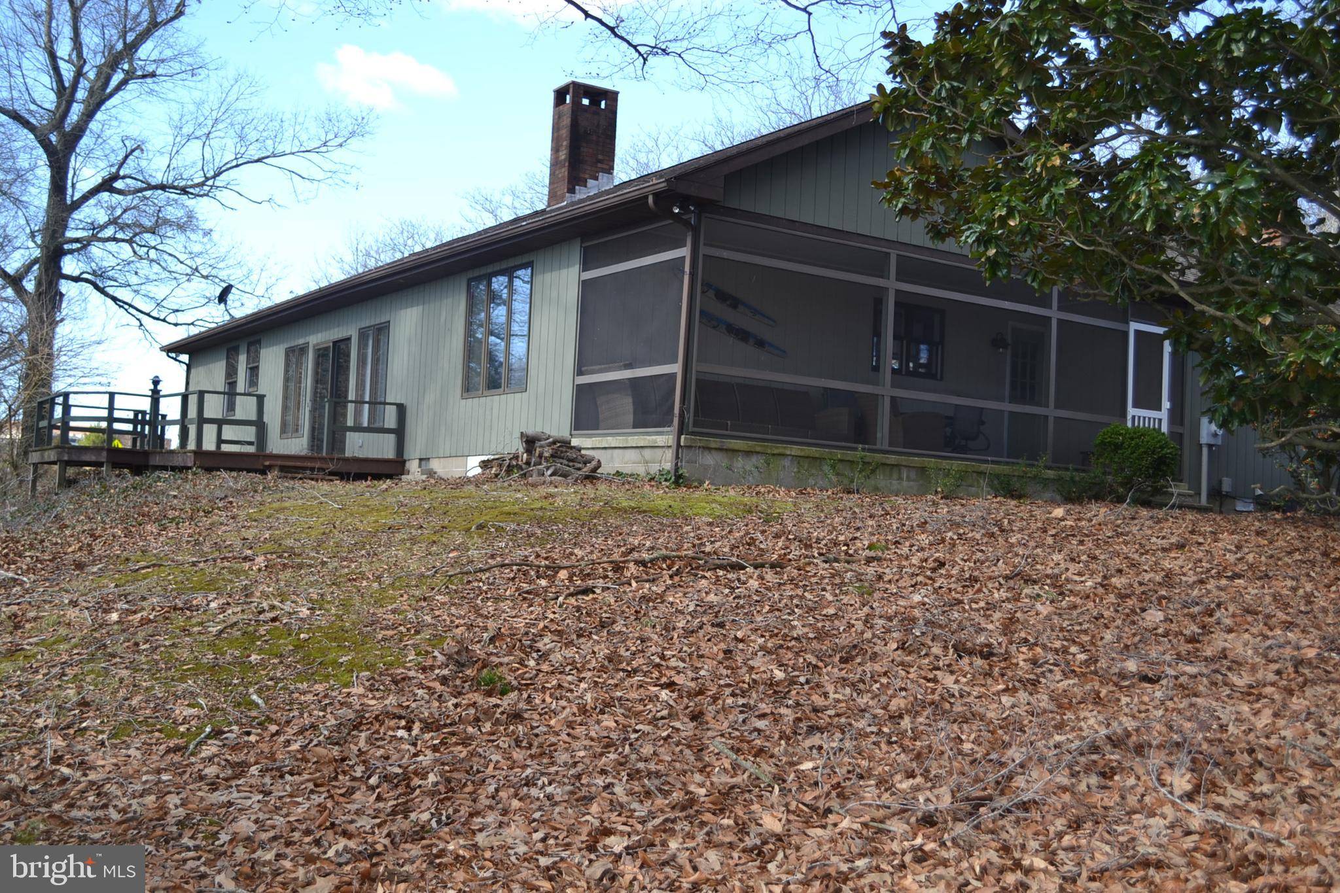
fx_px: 1451
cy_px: 446
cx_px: 670
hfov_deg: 49.6
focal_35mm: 39
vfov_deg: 34.2
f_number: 4.2
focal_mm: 26
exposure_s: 1/160
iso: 100
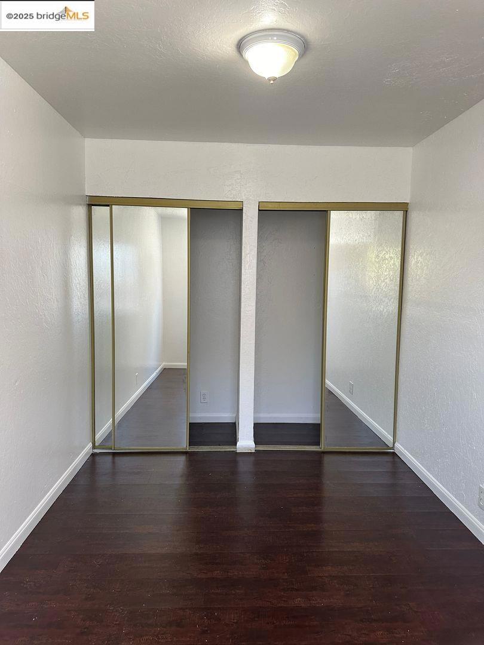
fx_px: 447
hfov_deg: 56.8
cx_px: 242
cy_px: 322
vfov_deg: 71.6
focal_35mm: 24
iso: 160
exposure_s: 1/120
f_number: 1.78
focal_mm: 6.86
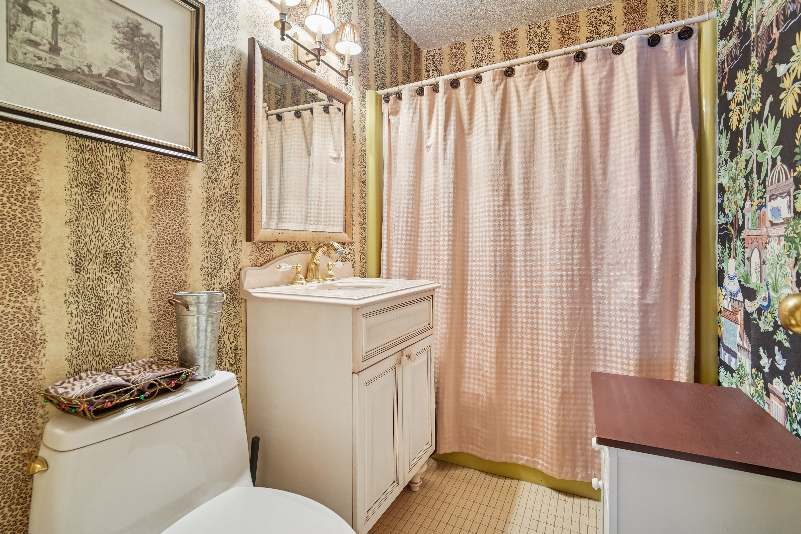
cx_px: 400
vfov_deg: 73.7
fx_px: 356
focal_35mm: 16
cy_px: 267
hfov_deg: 96.7
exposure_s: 1/1.25
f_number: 8
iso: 400
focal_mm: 16
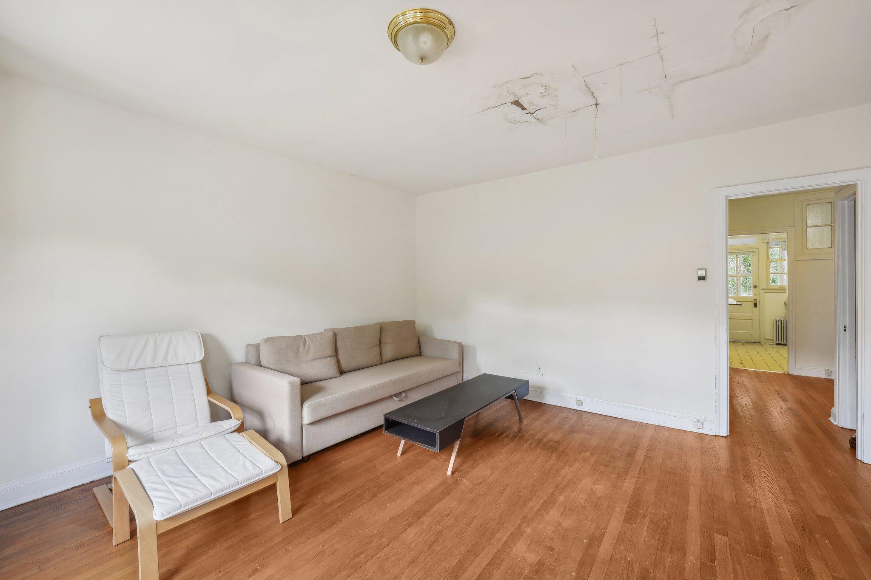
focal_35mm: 14
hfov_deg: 104.3
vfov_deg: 81.2
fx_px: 339
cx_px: 436
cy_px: 290
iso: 160
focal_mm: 14
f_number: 7.1
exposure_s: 1/13
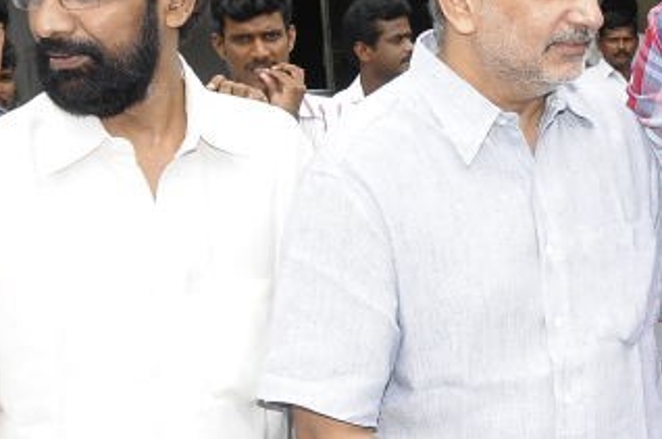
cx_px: 716
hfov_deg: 22.2
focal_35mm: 87
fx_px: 1597
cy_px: 204
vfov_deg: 15.7
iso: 320
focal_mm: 18
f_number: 7.1
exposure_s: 1/125
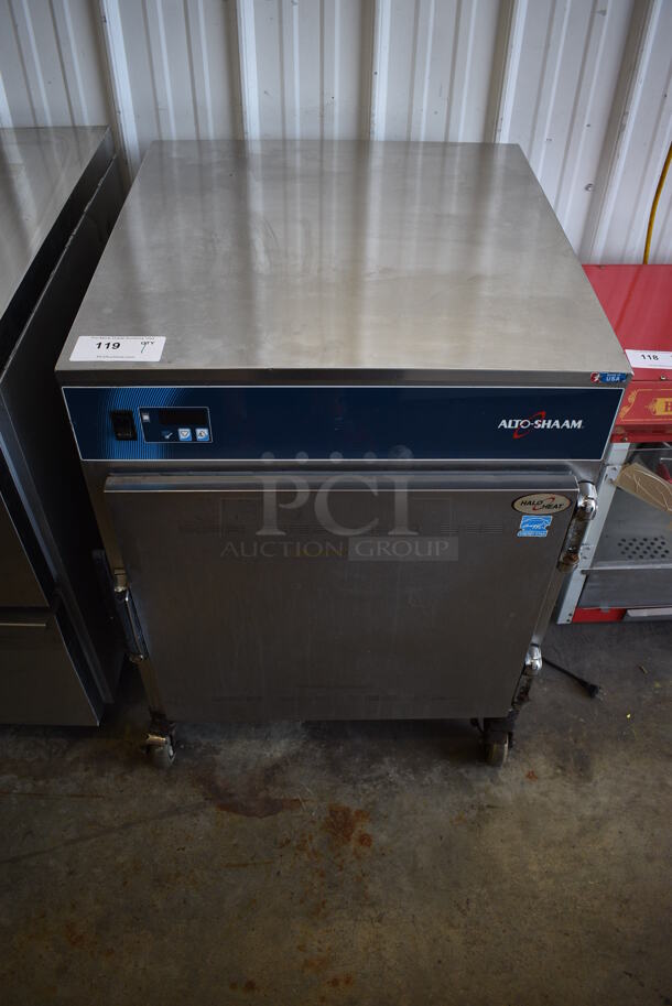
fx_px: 755
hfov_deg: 48.0
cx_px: 336
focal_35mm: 27
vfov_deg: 67.3
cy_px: 503
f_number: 4
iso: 400
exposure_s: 1/250
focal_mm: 18
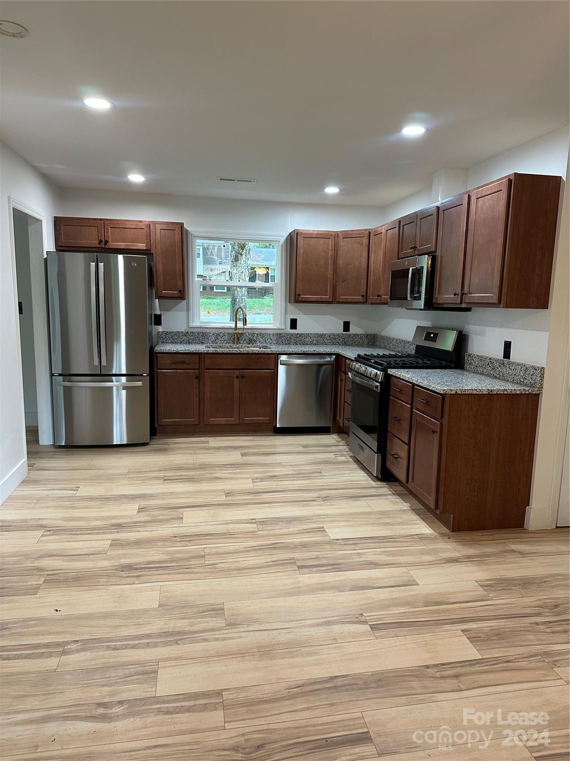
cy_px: 380
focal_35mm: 24
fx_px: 527
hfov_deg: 56.8
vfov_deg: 71.6
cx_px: 285
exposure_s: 1/60
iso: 160
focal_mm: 6.86
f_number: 1.78
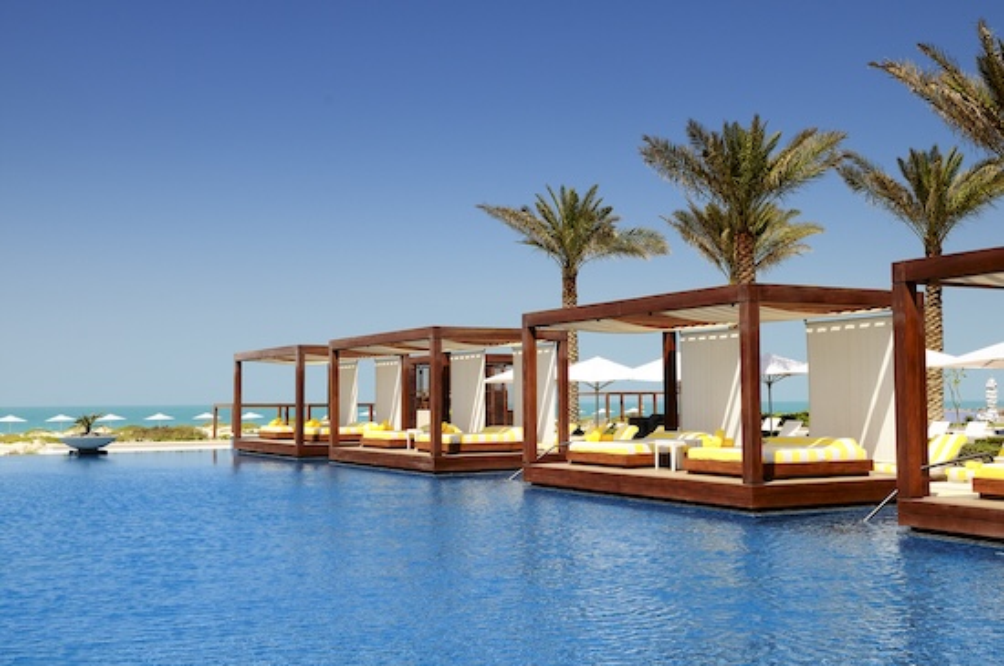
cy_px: 333
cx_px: 502
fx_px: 1170
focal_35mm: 42
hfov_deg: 46.5
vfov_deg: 31.8
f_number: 10
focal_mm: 28
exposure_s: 1/400
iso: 200
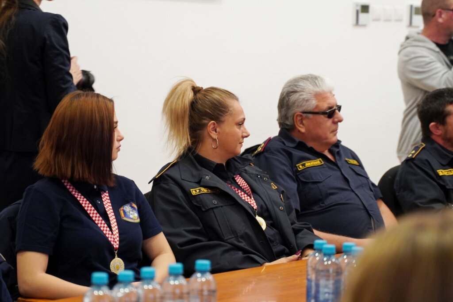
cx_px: 226
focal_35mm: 112
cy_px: 151
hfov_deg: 18.2
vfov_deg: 12.2
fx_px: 1416
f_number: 2.8
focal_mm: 75
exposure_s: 1/60
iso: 1000
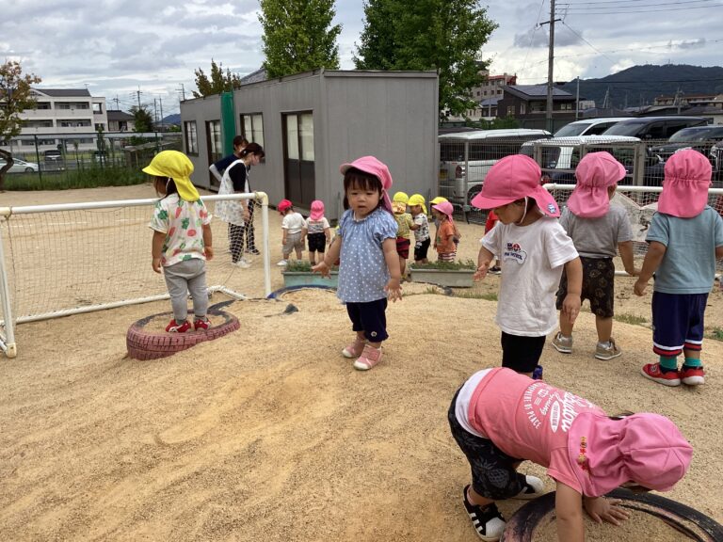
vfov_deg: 45.4
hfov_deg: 58.4
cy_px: 271
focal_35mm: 31
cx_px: 362
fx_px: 647
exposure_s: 1/1335
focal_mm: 3.3
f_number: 2.4
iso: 25
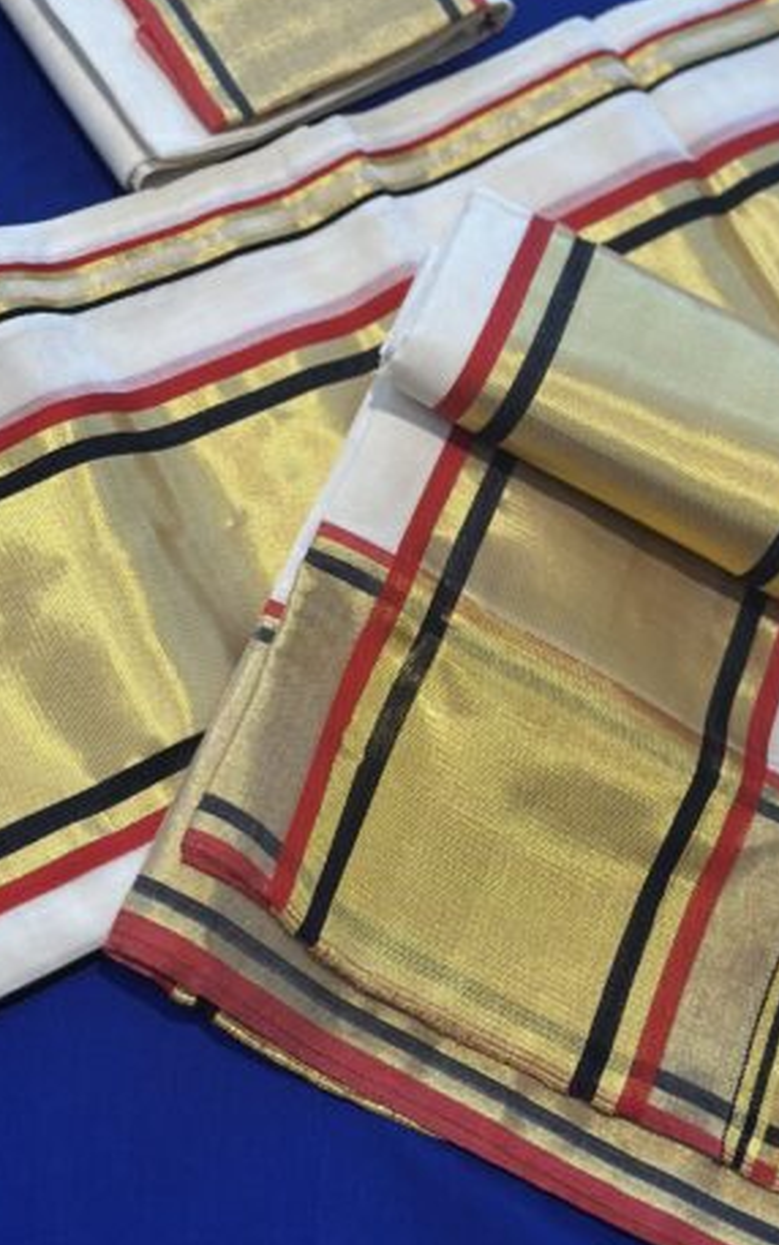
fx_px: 2240
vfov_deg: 31.0
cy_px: 505
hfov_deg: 19.7
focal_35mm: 66
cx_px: 413
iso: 125
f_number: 1.78
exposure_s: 1/120
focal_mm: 6.86
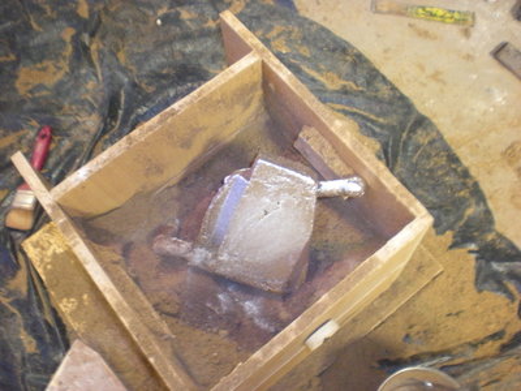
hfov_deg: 49.0
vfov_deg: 37.7
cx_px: 260
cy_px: 196
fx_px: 572
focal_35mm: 38
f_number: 3.1
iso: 400
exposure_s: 1/3.6
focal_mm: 6.3
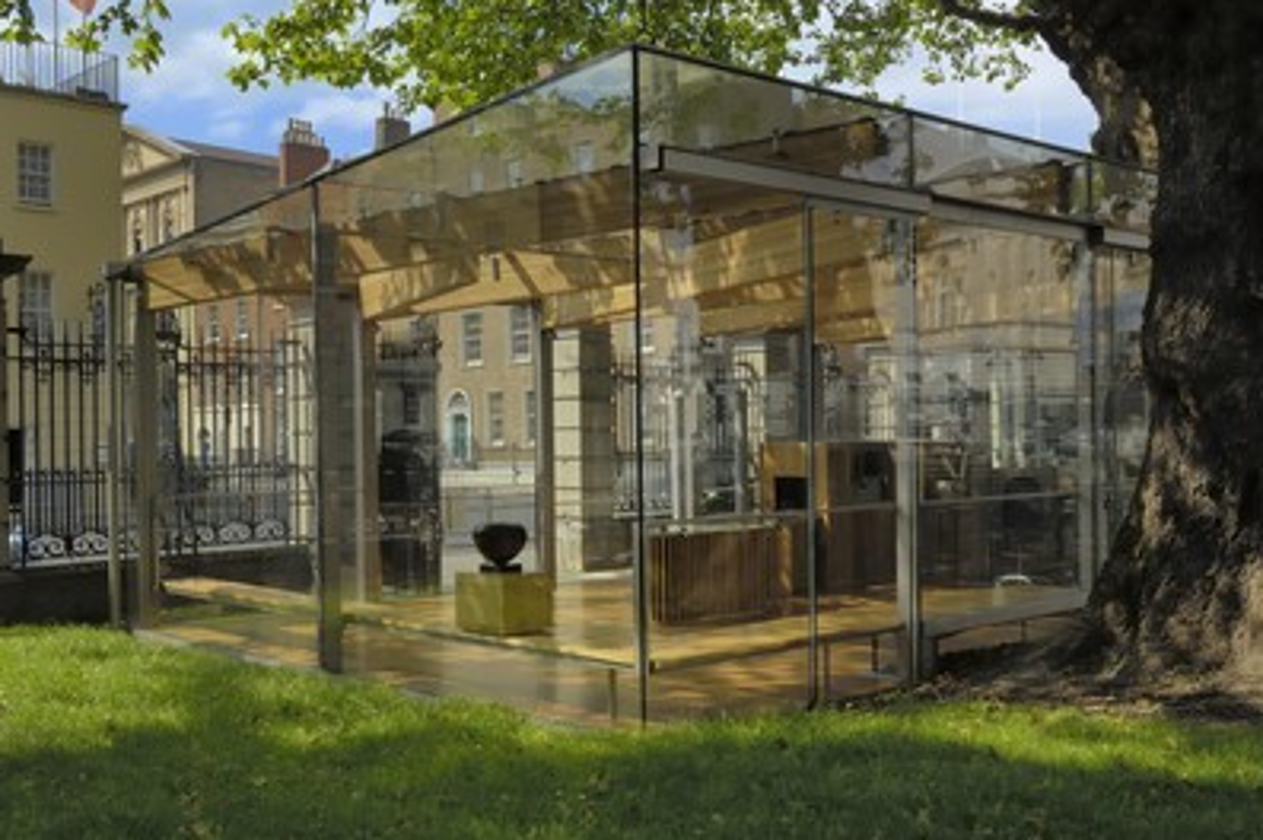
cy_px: 430
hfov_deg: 54.5
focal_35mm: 35
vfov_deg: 37.8
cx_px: 644
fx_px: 1227
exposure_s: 1/80
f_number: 12
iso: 100
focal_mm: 22
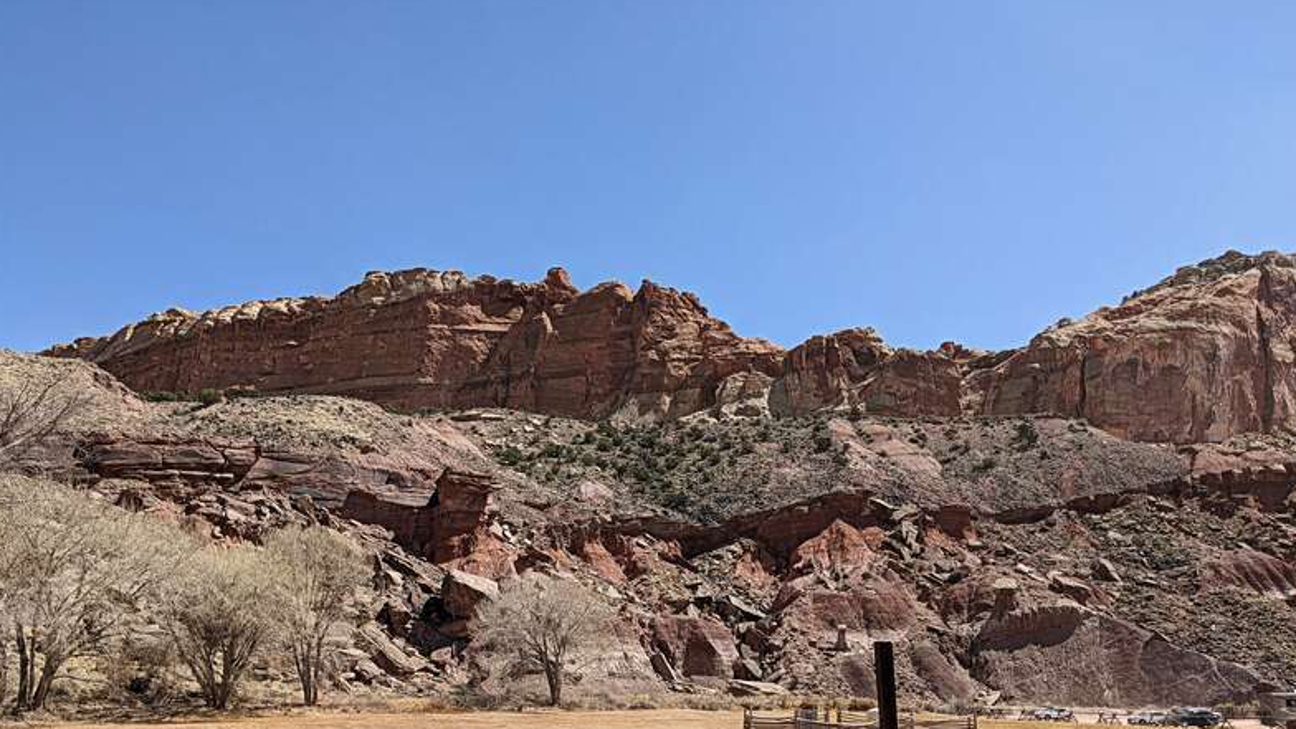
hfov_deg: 64.3
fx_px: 1031
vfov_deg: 38.5
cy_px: 489
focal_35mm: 30
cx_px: 651
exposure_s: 1/2132
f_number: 1.73
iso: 50
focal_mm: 4.38
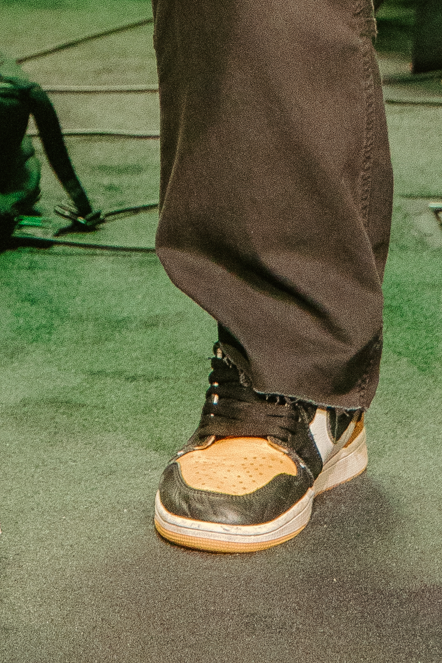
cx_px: 5
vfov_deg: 8.8
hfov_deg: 6.3
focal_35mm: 217
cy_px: -755
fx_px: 4003
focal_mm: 31
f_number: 2.8
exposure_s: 1/100
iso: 1000
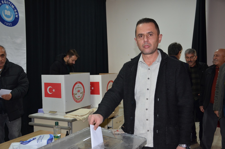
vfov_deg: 34.1
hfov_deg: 49.6
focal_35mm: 39
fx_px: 243
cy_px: 74
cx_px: 112
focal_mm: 26
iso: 800
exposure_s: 1/60
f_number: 3.8
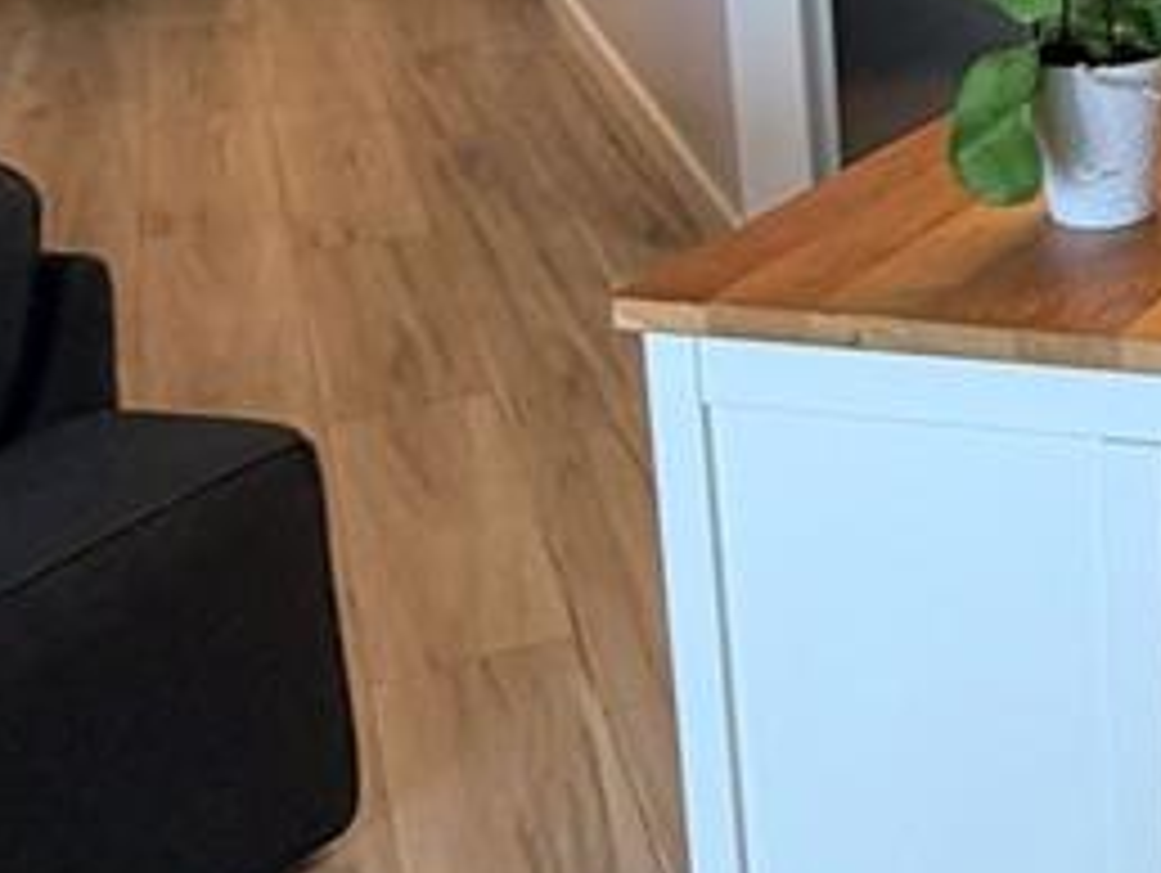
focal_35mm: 65
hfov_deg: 22.9
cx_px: 1836
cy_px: -40
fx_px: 2182
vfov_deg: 21.7
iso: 160
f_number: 2.2
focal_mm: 2.22
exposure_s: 1/120
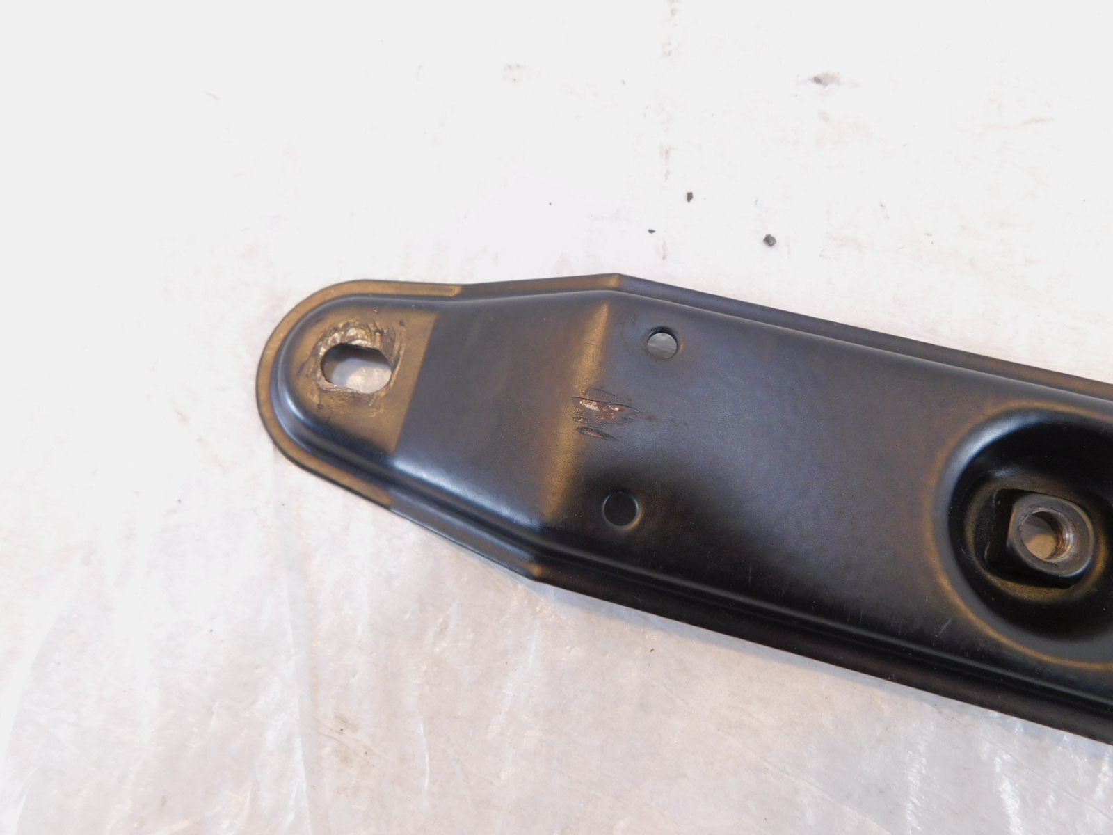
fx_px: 740
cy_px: 418
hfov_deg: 73.9
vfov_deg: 58.9
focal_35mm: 23
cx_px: 556
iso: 250
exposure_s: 1/30
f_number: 3
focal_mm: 4
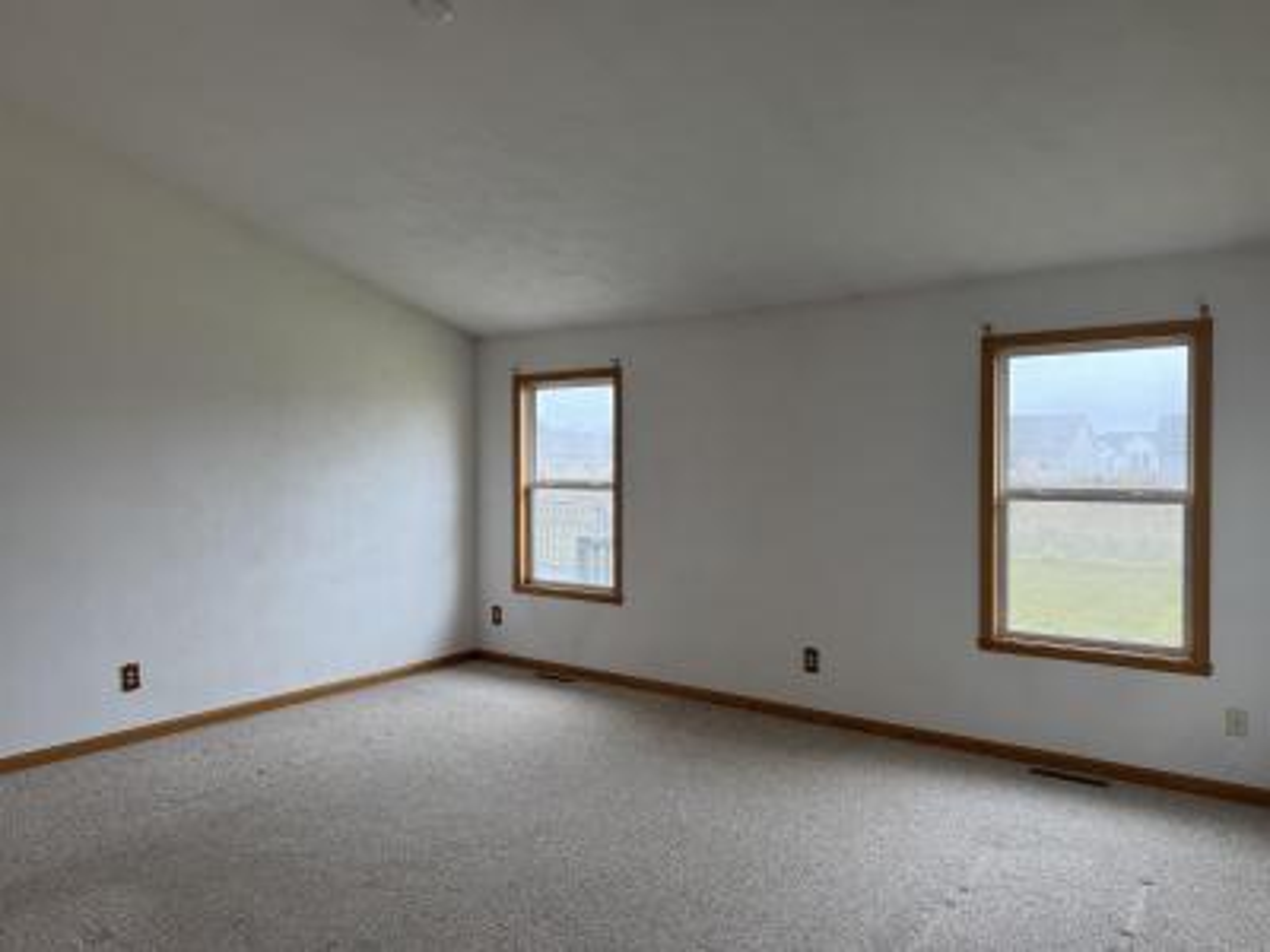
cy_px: 476
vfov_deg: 56.8
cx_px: 635
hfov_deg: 71.6
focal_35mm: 24
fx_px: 881
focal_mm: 6.76
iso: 100
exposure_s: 1/138
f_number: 1.78
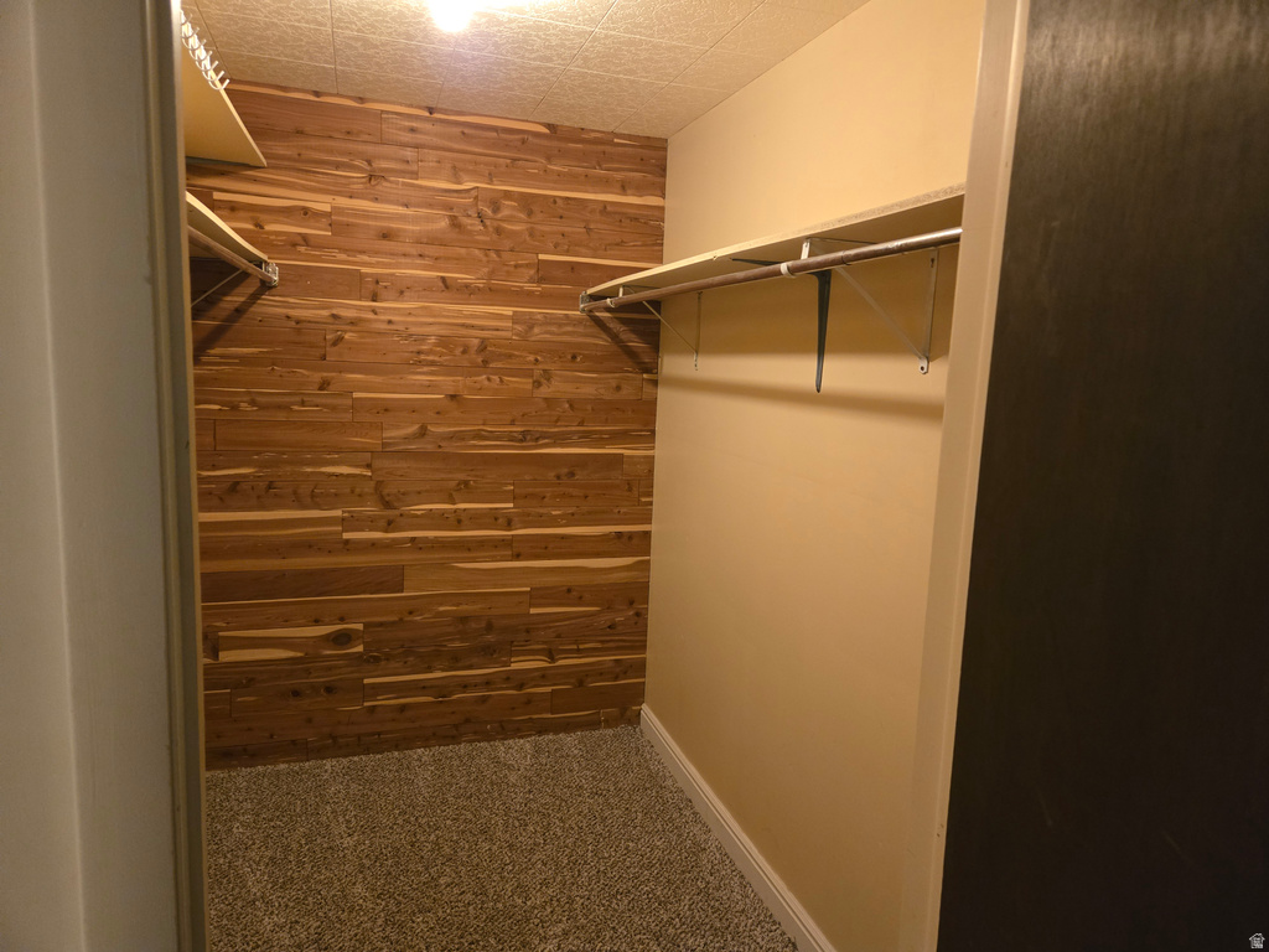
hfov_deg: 73.9
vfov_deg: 58.9
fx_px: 843
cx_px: 634
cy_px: 476
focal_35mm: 23
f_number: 1.8
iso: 1000
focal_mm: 5.4
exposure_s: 1/60
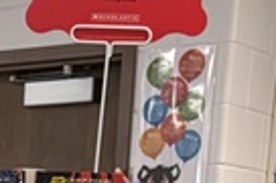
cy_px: 699
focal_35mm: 204
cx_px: -290
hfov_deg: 9.4
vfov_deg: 5.8
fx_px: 1560
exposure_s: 1/60
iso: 160
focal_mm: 5.96
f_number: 1.6
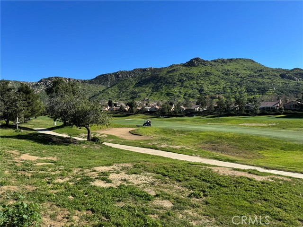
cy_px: 114
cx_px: 152
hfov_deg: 71.6
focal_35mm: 24
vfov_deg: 56.8
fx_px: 210
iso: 80
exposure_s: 1/3597
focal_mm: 6.76
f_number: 1.78
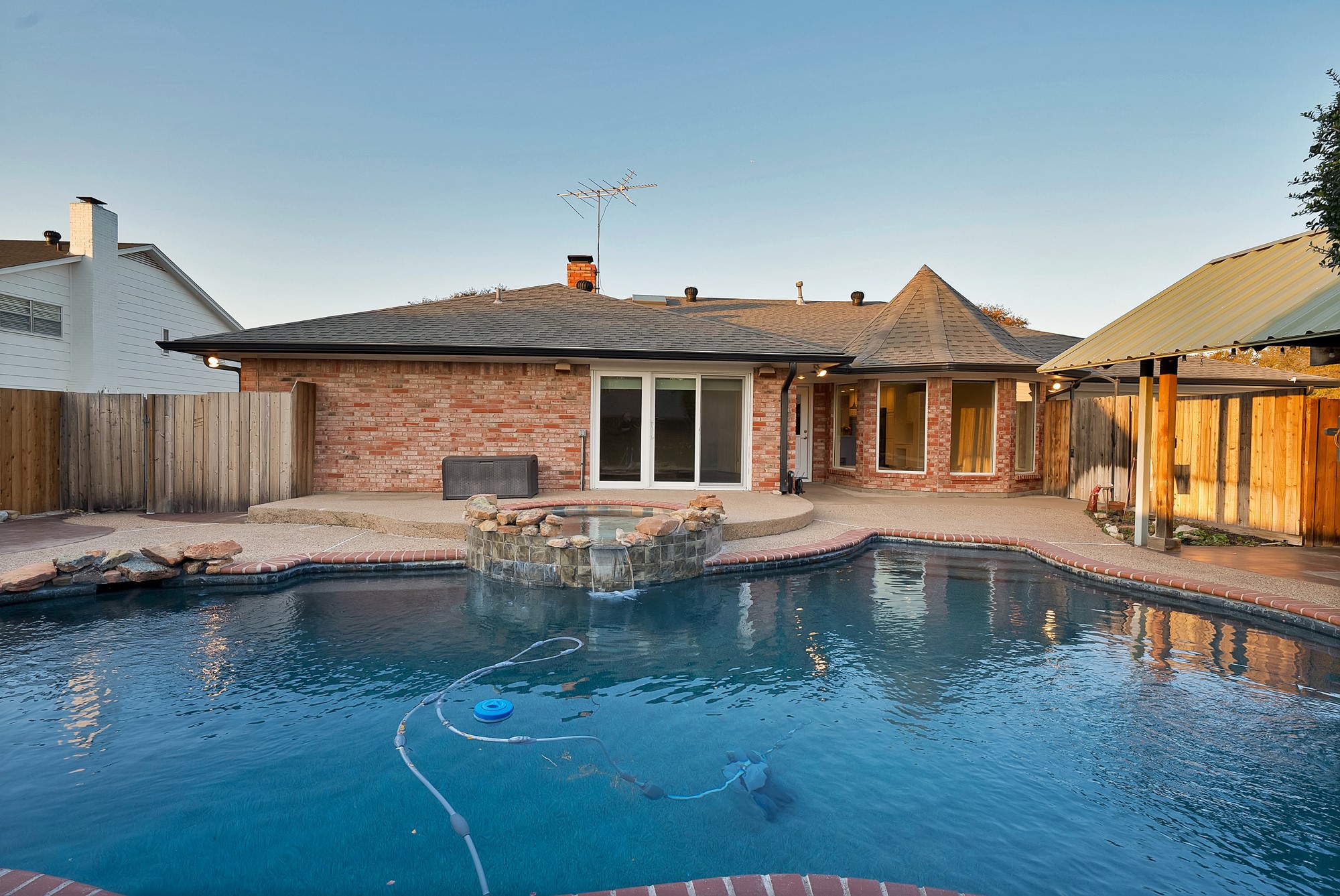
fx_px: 633
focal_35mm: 17
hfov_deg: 93.2
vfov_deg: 70.5
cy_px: 448
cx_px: 670
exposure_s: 1/50
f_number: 9
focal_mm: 17
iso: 640
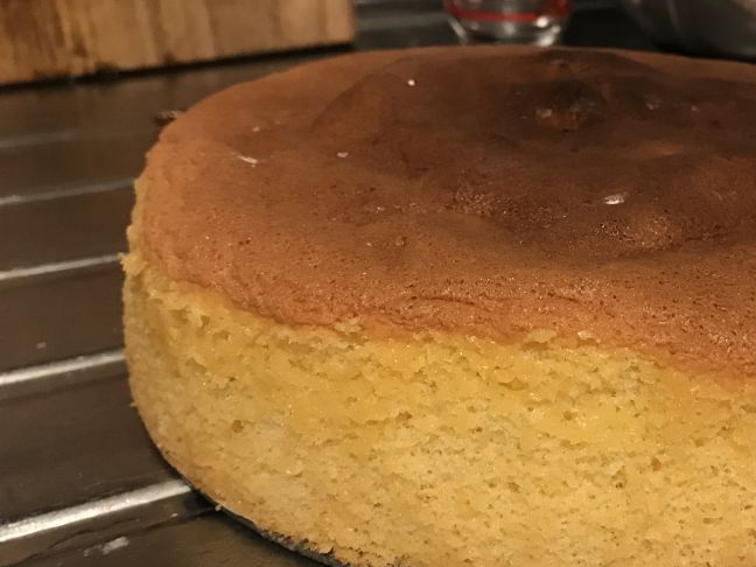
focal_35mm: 46
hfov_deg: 39.9
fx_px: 1005
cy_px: 306
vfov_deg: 31.5
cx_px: 584
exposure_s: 1/17
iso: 80
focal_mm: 3.99
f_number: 1.8
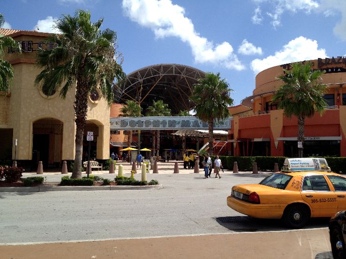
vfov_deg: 40.7
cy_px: 130
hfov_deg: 52.6
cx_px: 173
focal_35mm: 35
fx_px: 350
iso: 64
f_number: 2.4
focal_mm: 4.28
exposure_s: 1/1783
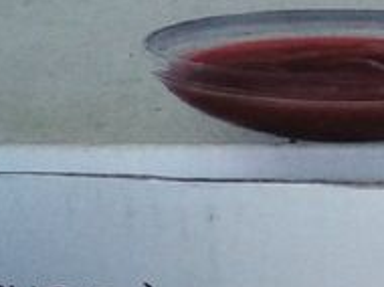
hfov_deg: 14.2
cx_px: 396
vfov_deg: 10.3
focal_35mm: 137
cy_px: 483
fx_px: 1518
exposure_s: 1/33.3
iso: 371
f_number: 1.8
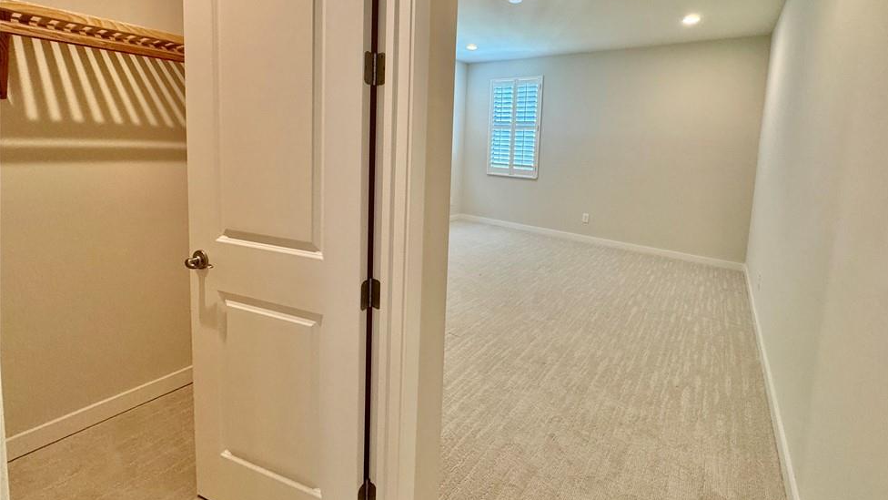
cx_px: 465
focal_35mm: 16
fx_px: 377
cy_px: 175
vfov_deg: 65.6
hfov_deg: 99.3
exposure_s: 1/120
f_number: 2.2
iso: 200
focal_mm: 2.22
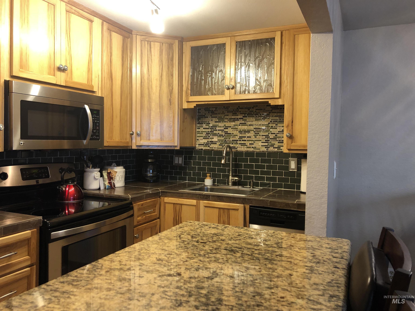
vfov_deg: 49.7
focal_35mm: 28
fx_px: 336
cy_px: 156
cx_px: 208
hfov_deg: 63.4
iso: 40
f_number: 1.8
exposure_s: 1/15
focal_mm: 3.99
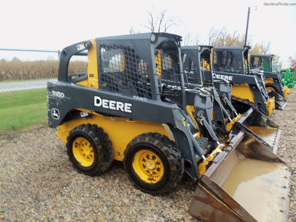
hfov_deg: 61.7
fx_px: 248
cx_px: 148
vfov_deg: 48.2
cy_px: 111
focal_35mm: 29
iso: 80
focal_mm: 5.2
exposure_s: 1/30
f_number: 3.4
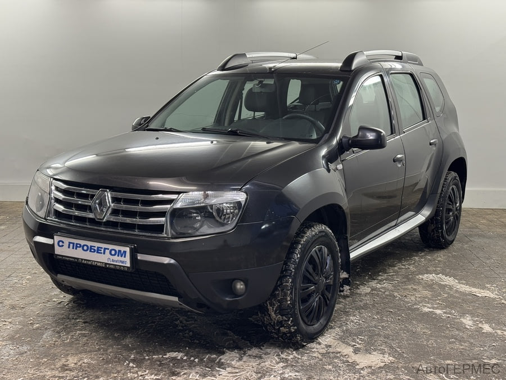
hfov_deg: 39.7
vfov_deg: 30.3
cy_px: 190
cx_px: 253
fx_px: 702
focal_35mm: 48
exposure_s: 1/100
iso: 125
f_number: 1.78
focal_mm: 6.76
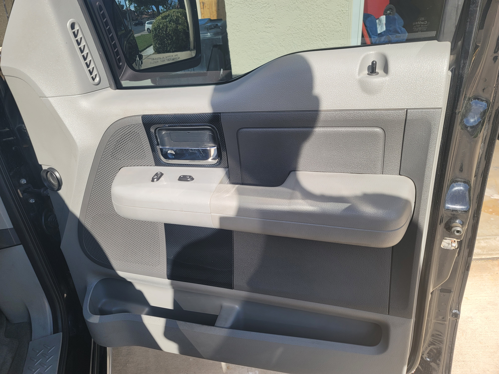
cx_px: 250
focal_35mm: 25
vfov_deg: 54.9
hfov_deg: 69.4
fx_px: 360
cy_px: 187
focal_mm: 7
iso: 20
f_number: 1.8
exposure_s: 1/355
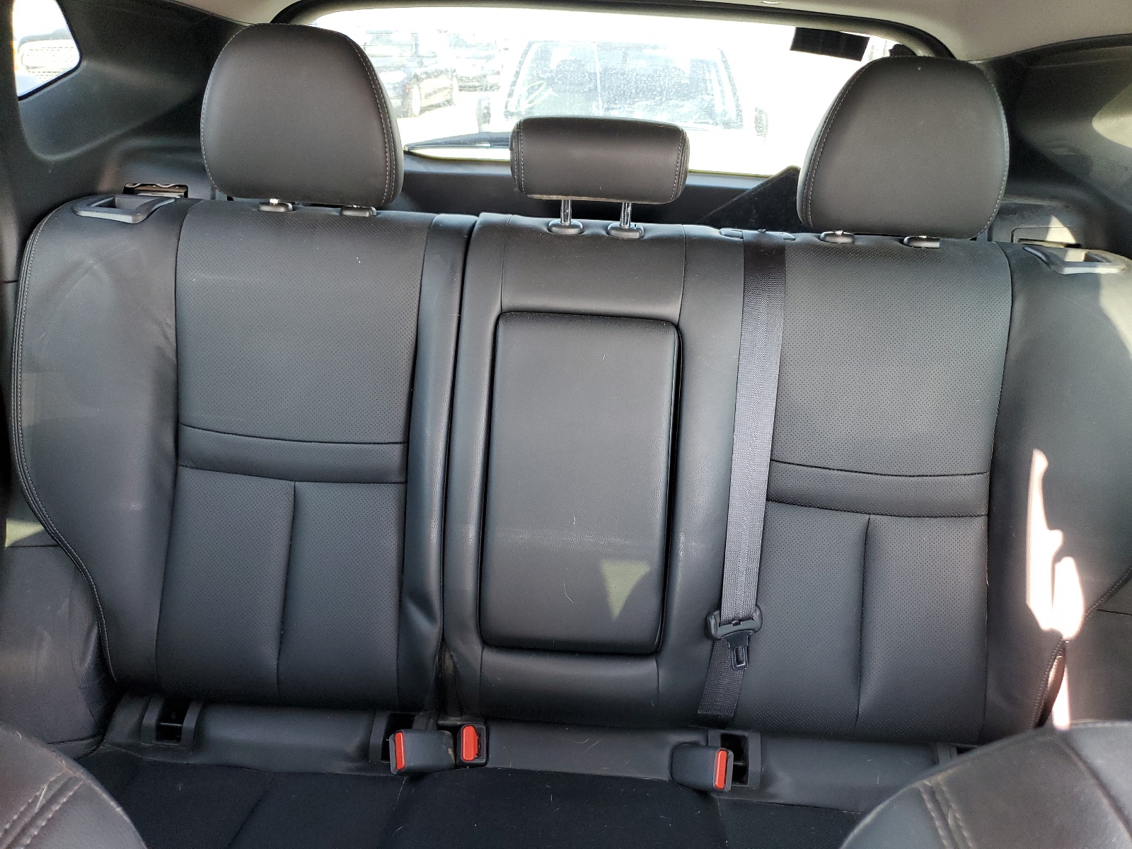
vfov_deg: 53.1
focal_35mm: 26
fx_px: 850
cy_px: 424
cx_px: 566
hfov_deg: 67.3
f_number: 1.5
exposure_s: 1/60.2
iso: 108
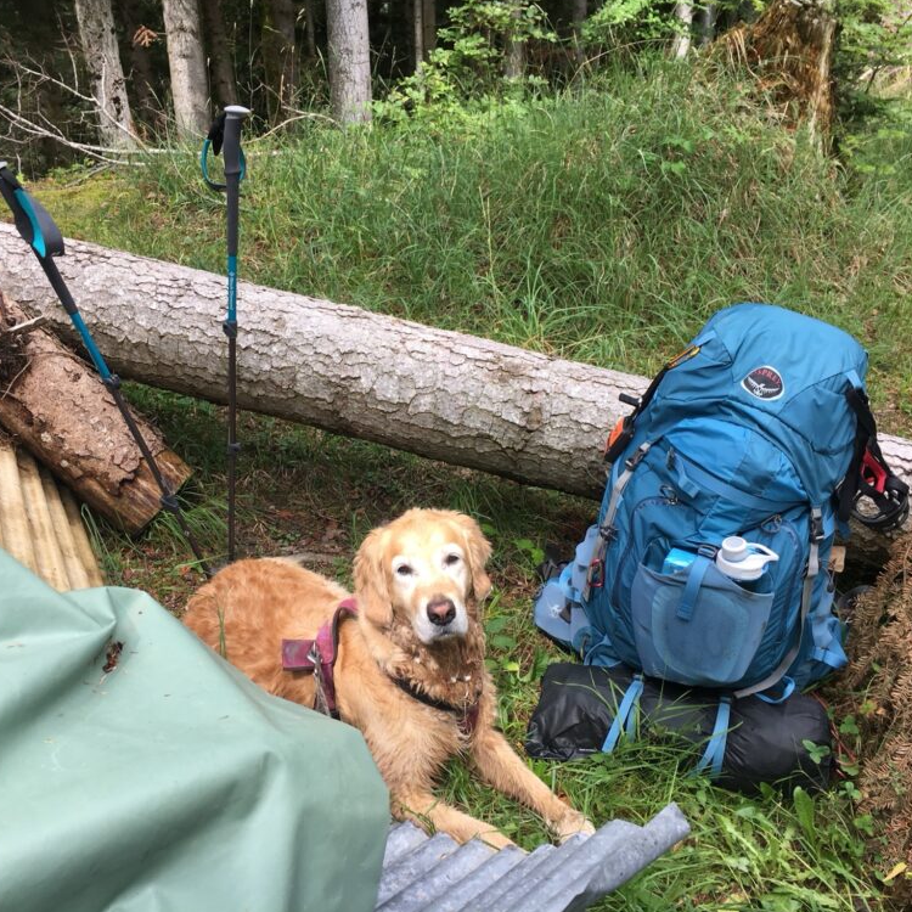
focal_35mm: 35
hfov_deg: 47.2
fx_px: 1043
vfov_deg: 47.2
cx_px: 430
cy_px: 451
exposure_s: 1/185
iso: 25
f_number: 2.2
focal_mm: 4.15
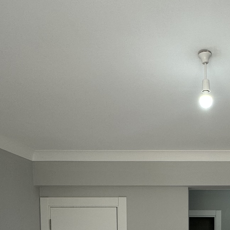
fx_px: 293
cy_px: 254
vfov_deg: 36.2
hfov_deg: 39.9
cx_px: 204
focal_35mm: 39
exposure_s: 1/100
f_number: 2.2
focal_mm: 2.22
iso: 64
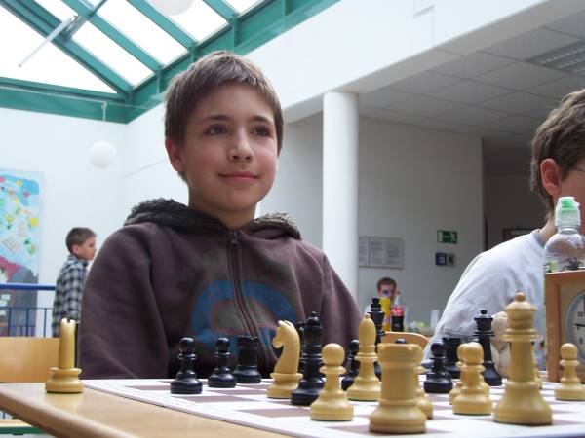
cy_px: 219
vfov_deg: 28.6
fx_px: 862
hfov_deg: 37.5
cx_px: 292
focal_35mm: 51
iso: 64
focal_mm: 8.5
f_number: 3
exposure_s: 1/100
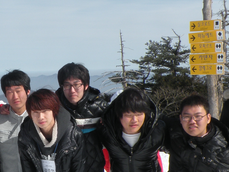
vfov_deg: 16.7
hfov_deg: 21.9
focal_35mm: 88
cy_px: 117
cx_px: 35
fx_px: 582
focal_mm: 5.8
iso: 64
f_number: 8
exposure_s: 1/287
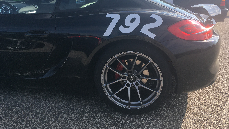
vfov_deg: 36.3
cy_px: 43
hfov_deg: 61.0
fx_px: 194
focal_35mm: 32
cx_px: 115
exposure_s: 1/845
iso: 25
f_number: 2.2
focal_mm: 4.15
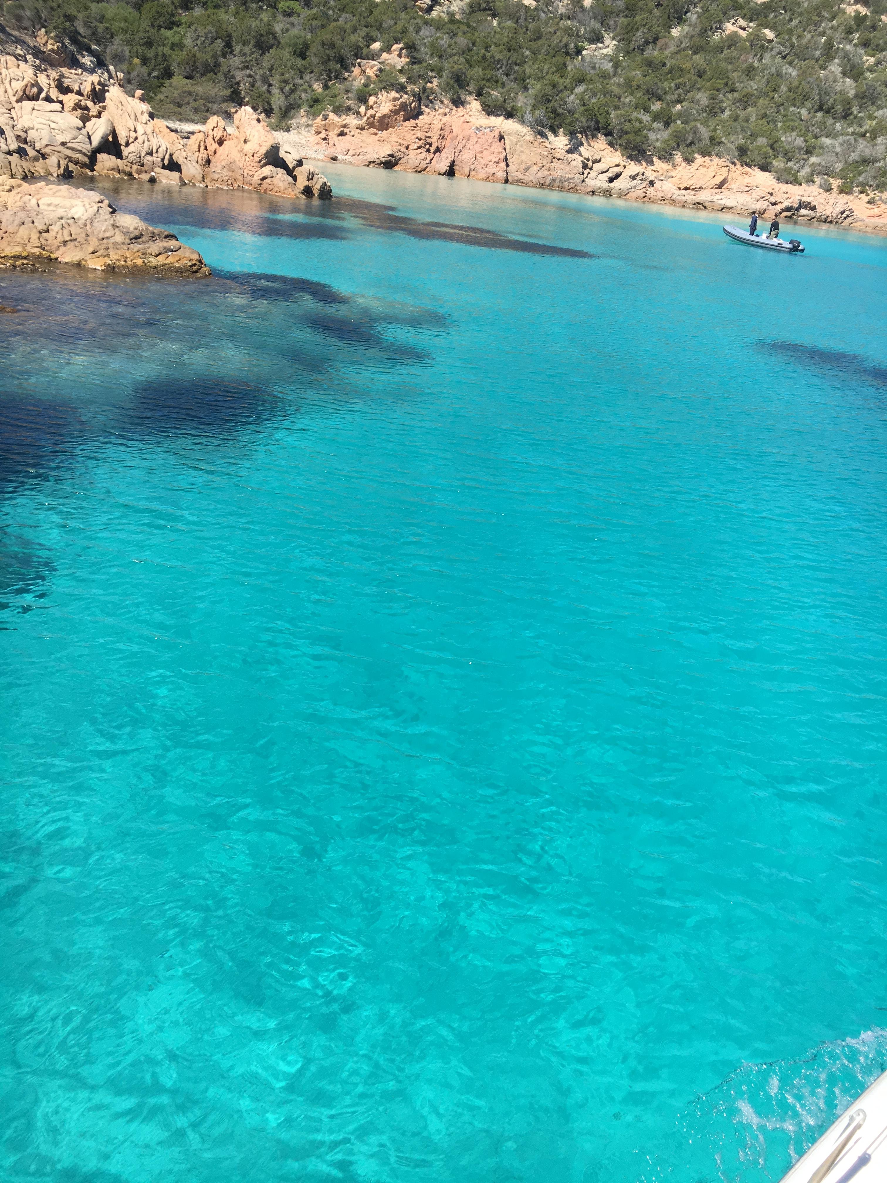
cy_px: 592
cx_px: 444
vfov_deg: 61.7
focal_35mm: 29
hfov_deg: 48.2
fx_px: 991
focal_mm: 4.15
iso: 25
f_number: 2.2
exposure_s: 1/1241
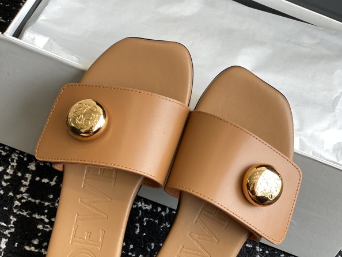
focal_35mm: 70
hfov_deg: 27.8
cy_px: 163
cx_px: 172
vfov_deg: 21.0
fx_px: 692
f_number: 2
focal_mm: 6
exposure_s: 1/122
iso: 20
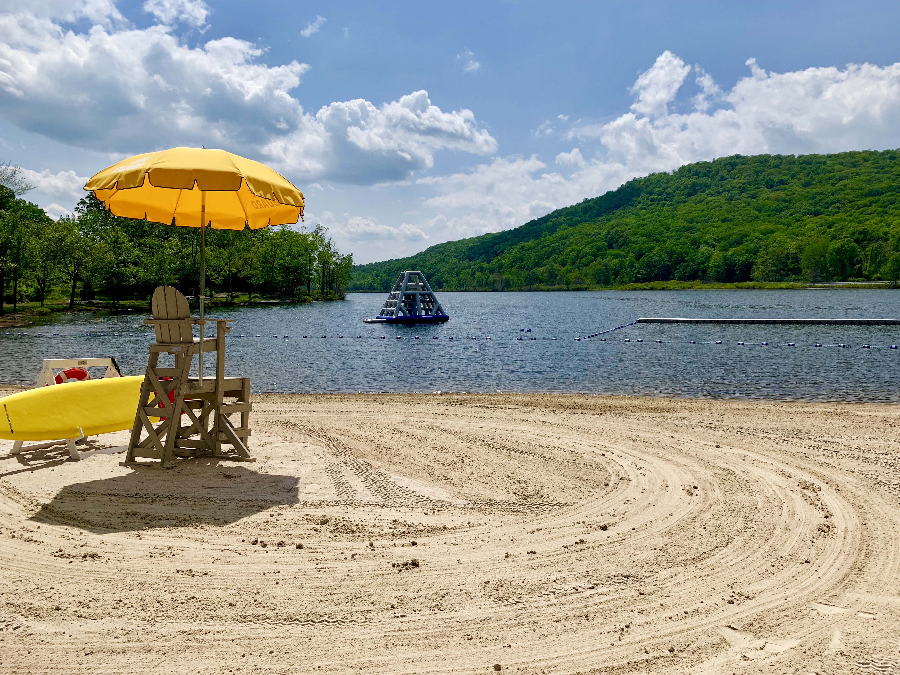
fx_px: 676
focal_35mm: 26
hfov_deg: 67.3
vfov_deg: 53.1
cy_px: 338
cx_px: 450
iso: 25
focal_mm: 4.25
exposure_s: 1/5405
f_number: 1.8
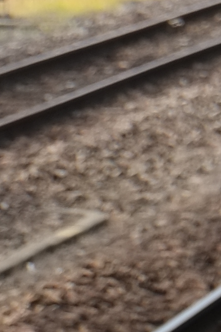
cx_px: 596
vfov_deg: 3.6
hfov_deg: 2.5
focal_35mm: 556
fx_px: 5119
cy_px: -838
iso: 200
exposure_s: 1/340
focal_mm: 50
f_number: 6.4
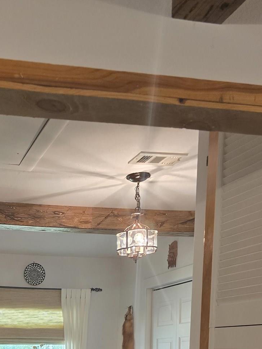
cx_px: 11
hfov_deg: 25.5
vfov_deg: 30.6
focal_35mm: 55
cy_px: 398
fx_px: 555
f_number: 1.7
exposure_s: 1/120
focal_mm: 6.3
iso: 400
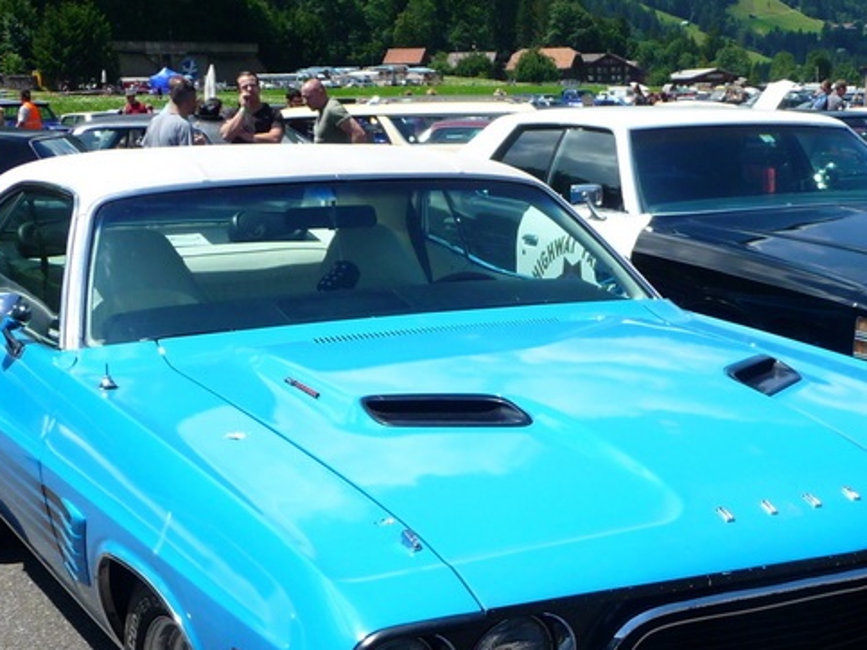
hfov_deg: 32.8
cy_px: 551
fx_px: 1452
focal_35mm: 58
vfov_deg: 24.7
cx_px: 616
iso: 100
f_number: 3.3
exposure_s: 1/1000
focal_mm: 4.7
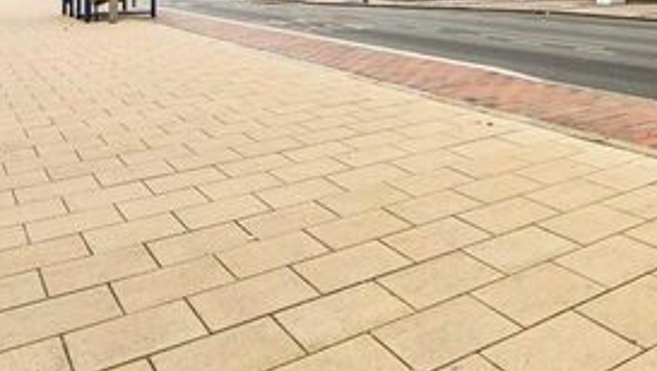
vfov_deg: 25.6
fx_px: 750
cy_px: -46
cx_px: 623
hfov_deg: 42.3
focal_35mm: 43
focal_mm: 16
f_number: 8
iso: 400
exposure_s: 1/800
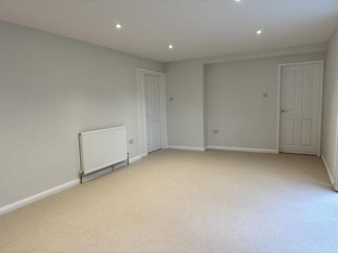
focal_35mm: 24
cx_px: 169
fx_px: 234
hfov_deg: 71.6
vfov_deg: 56.8
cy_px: 126
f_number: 1.78
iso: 100
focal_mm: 6.86
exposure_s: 1/100
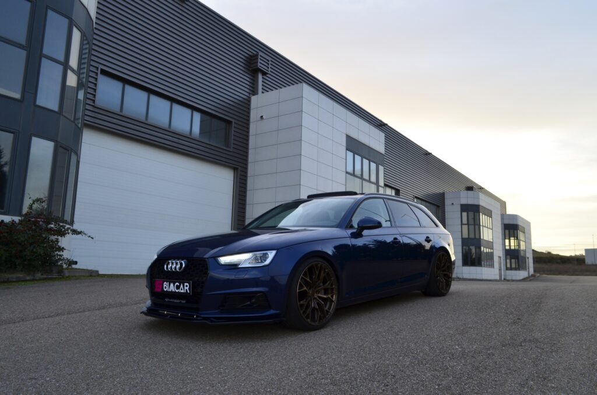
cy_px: 198
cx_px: 298
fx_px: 447
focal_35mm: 27
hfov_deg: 67.5
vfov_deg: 47.7
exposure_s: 1/50
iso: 400
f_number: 10
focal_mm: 18
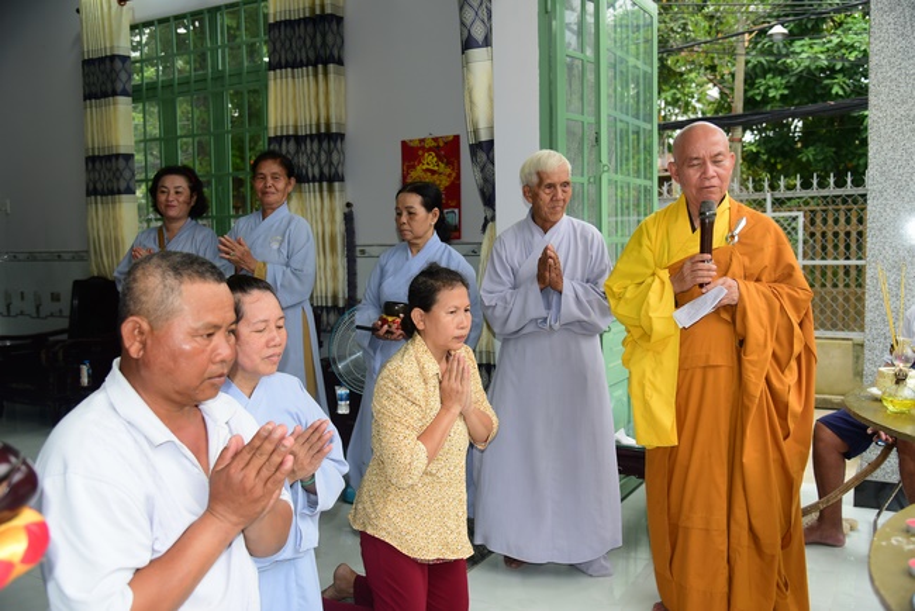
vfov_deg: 42.4
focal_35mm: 31
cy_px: 306
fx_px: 788
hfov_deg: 60.3
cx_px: 458
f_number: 4
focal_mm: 31
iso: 320
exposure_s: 1/100
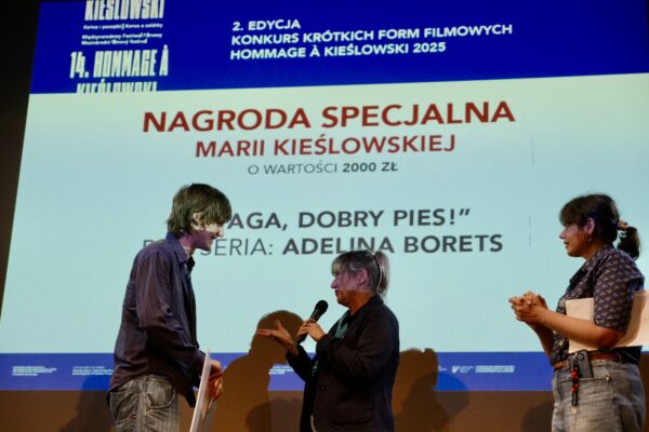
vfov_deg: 18.7
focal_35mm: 73
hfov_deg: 27.7
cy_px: 216
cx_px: 324
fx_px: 1316
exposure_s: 1/220
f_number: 2.8
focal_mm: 48.5
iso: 2500
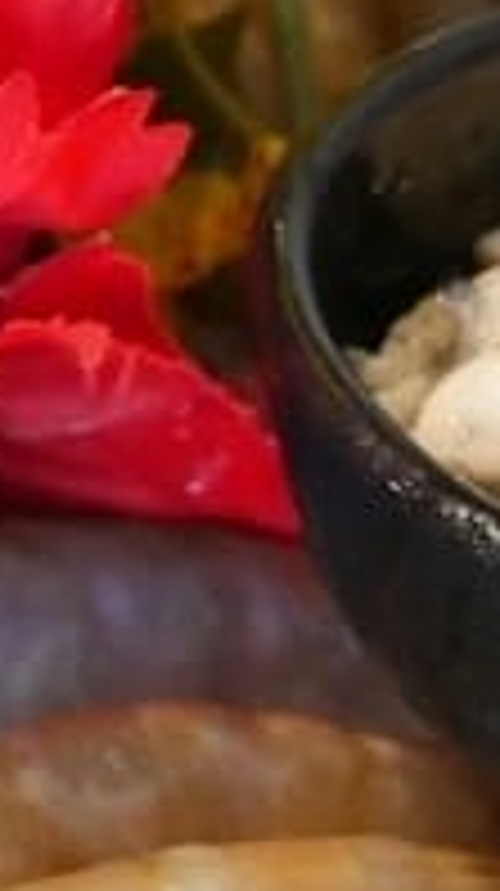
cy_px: 1044
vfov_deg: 9.4
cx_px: 90
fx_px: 5340
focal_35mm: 226
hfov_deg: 5.4
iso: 3200
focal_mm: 22
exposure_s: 1/200
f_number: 4.8
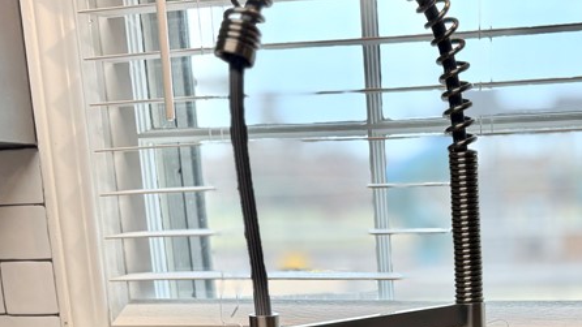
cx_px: 493
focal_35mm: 60
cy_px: 416
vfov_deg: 18.7
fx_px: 926
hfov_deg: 33.5
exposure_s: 1/147
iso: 64
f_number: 1.78
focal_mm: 6.76
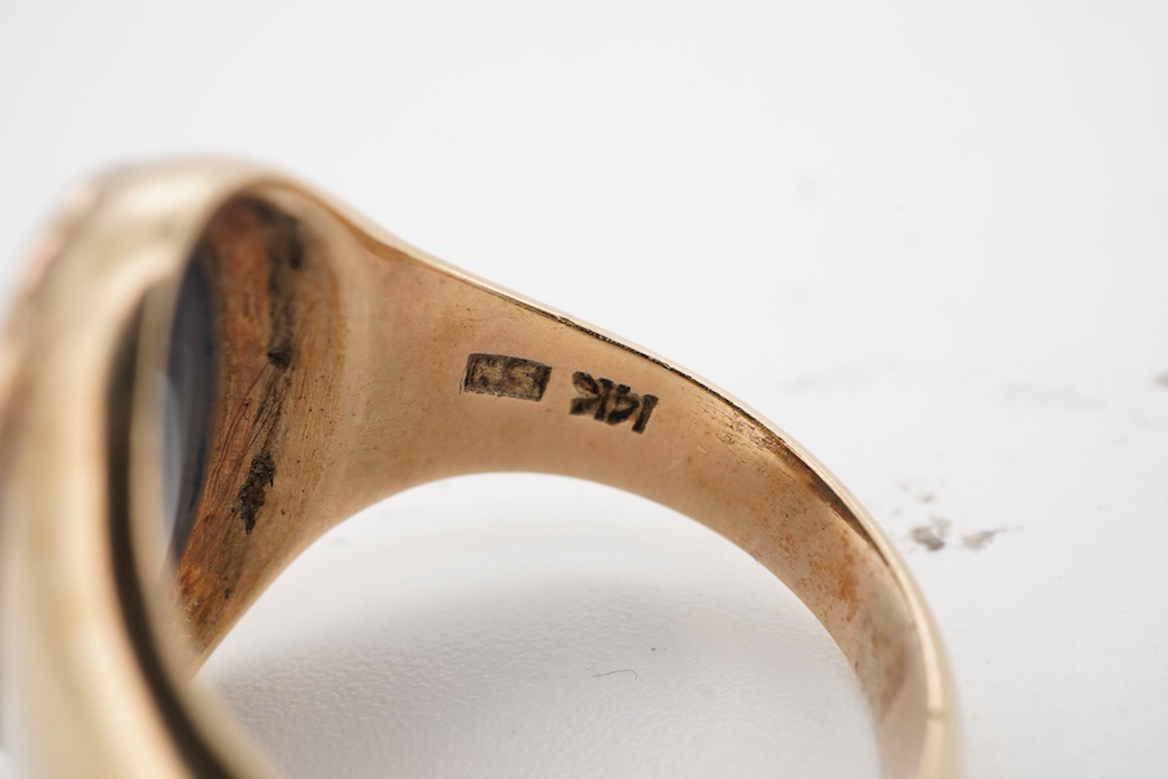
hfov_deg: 43.6
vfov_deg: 29.9
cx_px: 584
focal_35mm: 45
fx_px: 1460
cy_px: 390
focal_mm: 30
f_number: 22
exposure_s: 1/125
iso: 250
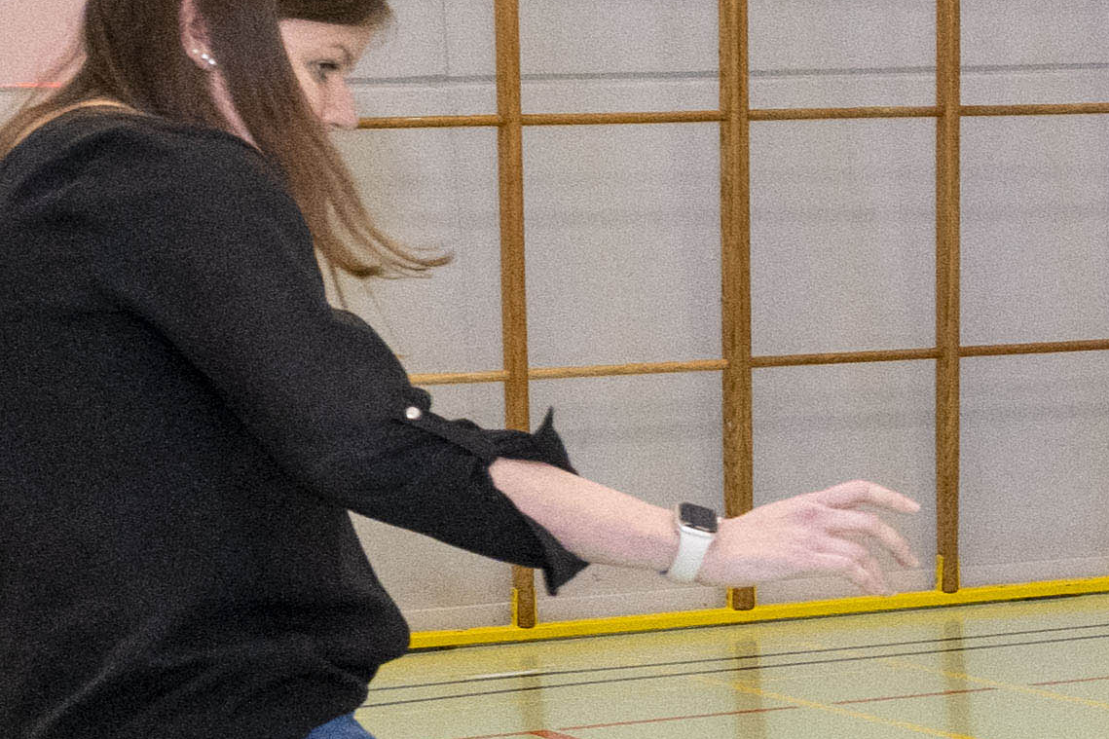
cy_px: 625
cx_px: 2835
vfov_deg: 7.9
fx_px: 5359
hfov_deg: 10.0
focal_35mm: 174
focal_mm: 24
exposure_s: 1/200
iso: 1250
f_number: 5.6
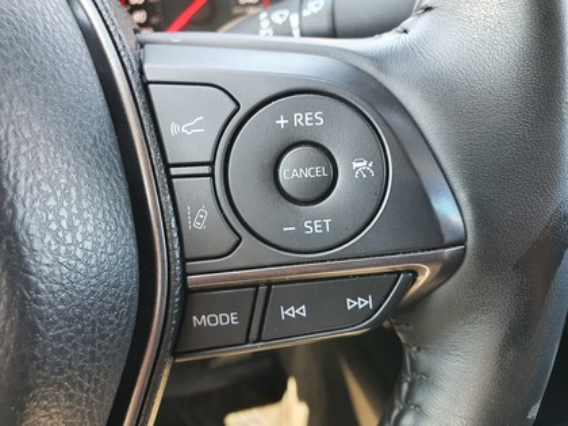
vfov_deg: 53.1
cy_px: 213
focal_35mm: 26
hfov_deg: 67.3
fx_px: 427
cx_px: 284
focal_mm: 4.3
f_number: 2.4
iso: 250
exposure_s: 1/60
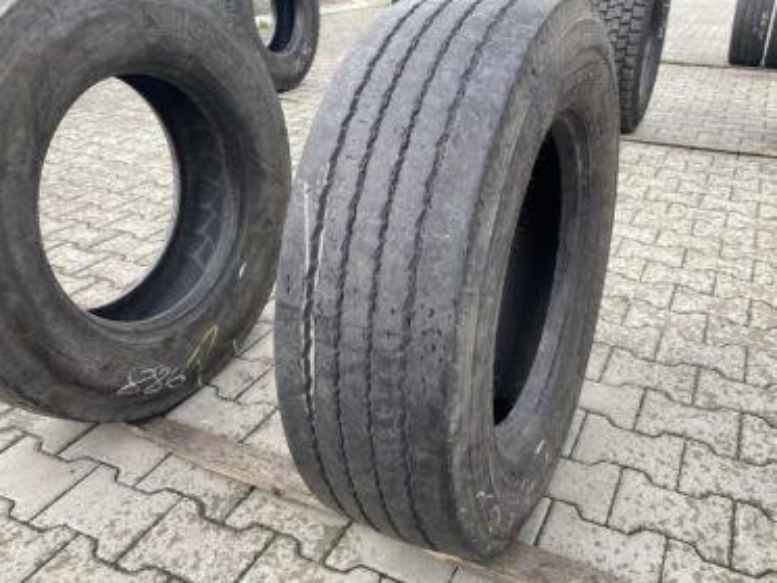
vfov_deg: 46.8
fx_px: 674
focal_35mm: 30
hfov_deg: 59.8
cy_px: 293
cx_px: 433
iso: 50
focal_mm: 4.25
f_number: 1.8
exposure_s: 1/121
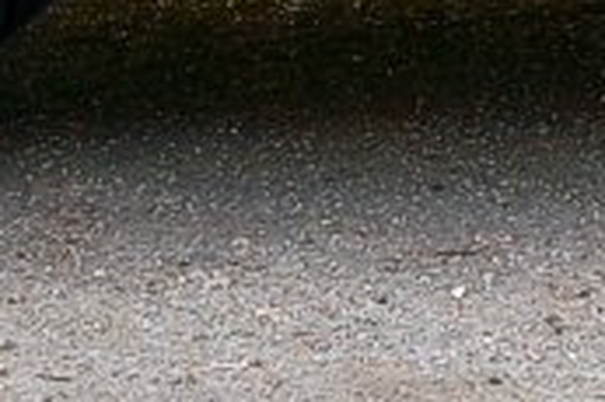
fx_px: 4197
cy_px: -926
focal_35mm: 250
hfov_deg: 8.0
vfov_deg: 5.1
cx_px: 1053
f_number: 7.1
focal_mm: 24
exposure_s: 1/100
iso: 100
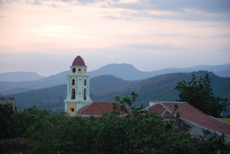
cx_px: 115
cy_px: 77
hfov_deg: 13.0
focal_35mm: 158
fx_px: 1008
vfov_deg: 8.7
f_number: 5.6
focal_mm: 105
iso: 500
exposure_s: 1/80
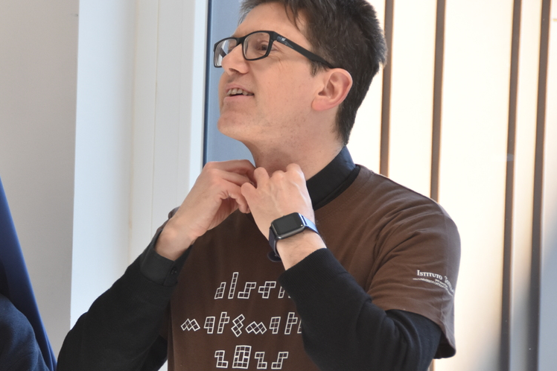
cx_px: 133
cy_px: 267
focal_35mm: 253
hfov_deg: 8.1
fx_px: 3910
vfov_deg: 5.4
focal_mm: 105
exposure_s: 1/160
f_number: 6.3
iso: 800
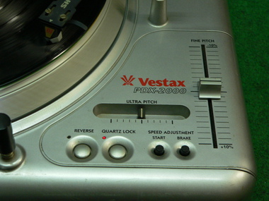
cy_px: 100
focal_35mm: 65
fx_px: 505
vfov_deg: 22.6
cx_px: 134
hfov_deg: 29.8
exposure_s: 1/50
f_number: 2.8
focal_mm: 10.8
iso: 200
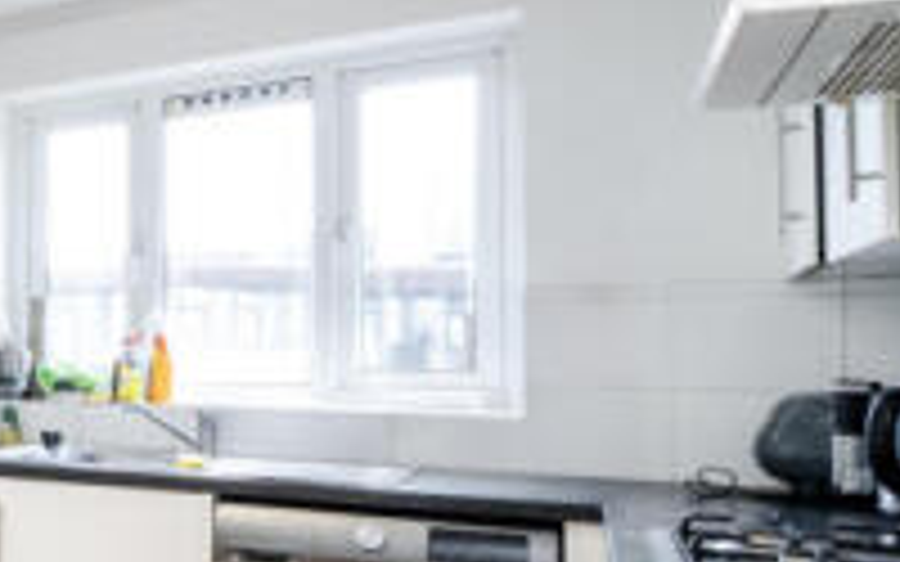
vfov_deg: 31.6
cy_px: 398
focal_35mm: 40
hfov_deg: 29.4
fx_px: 981
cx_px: -448
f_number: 9
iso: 800
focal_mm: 12
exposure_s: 1/6
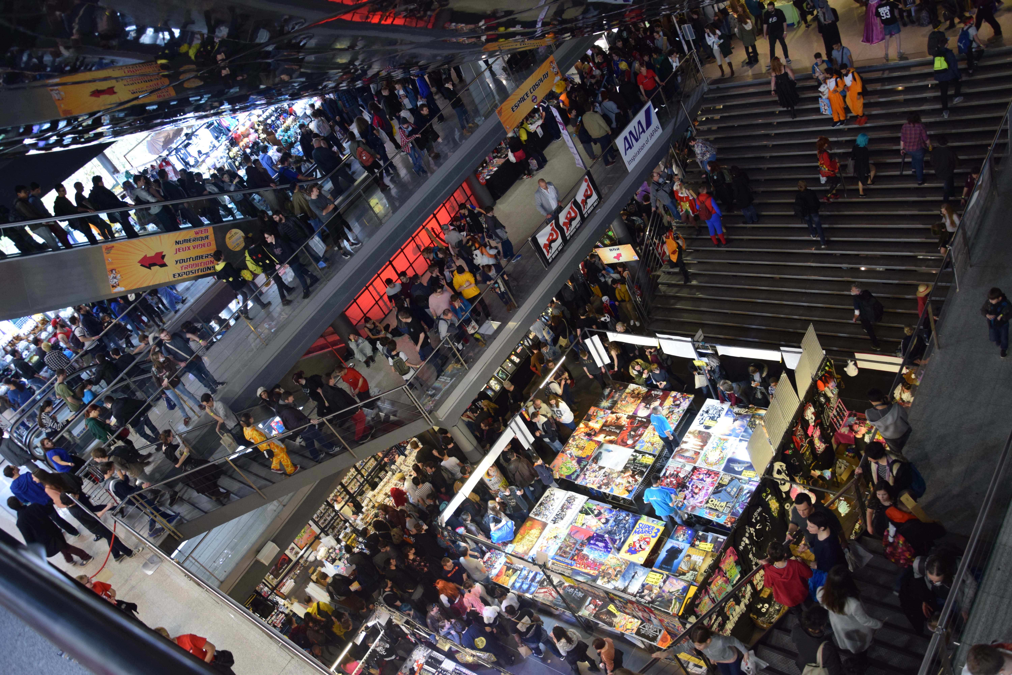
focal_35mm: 27
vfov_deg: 47.9
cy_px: 338
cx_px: 506
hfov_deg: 67.4
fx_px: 759
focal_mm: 18
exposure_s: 1/60
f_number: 3.5
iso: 800
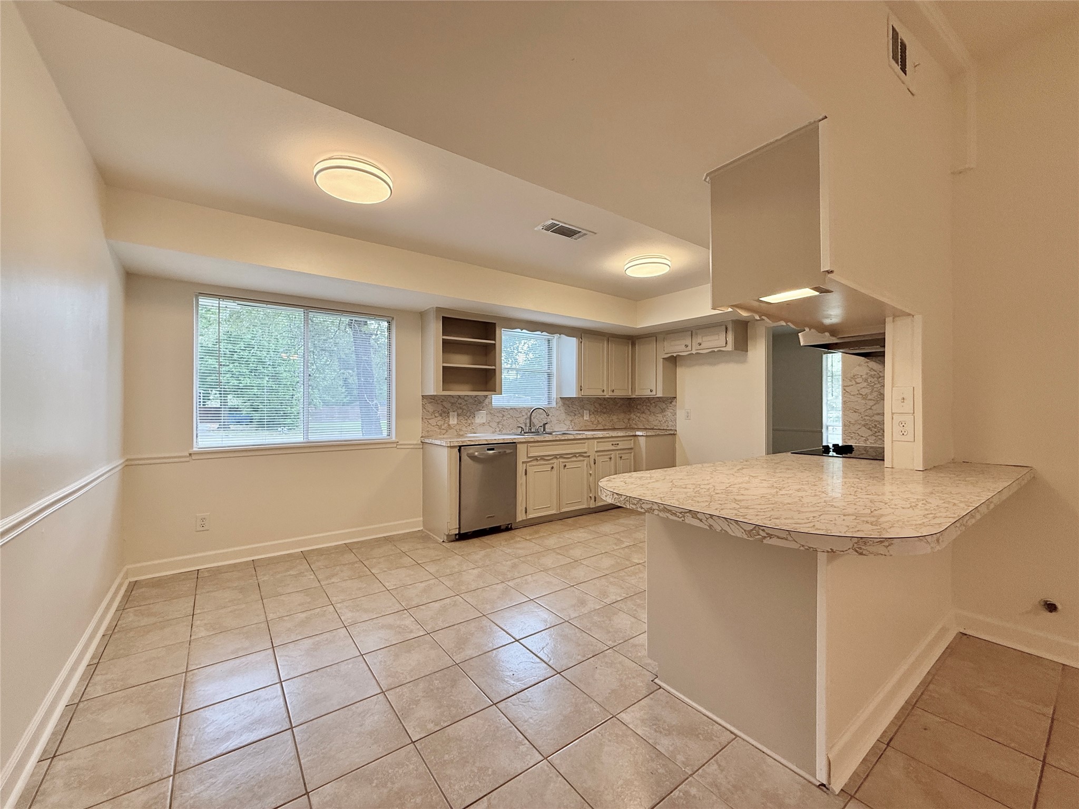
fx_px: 436
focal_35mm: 14
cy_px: 404
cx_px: 540
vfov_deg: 85.7
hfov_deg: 102.1
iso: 125
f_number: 2.2
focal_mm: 2.22
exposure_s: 1/120
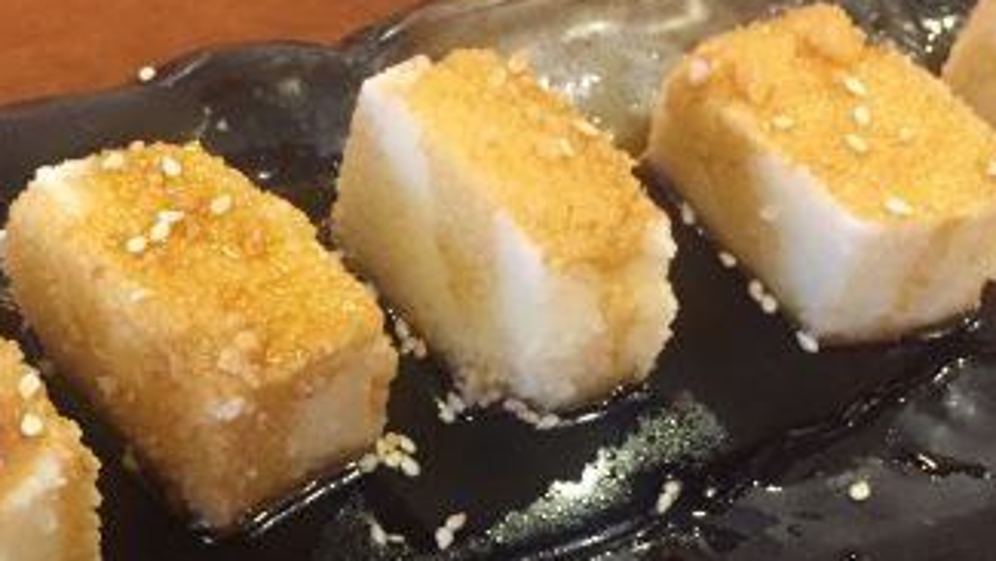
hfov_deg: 30.4
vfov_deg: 17.6
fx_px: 1796
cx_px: 236
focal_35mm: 68
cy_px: 446
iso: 250
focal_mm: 4.15
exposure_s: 1/25
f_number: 2.2
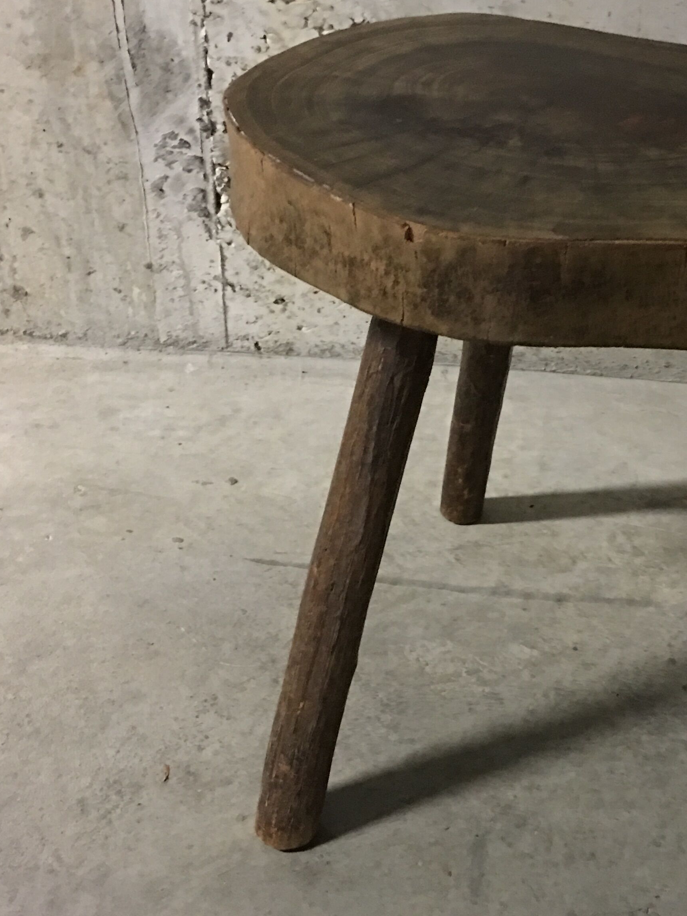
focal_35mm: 51
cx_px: 553
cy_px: 510
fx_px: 1349
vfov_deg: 37.4
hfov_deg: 28.0
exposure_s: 1/4
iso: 125
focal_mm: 4.15
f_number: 2.2
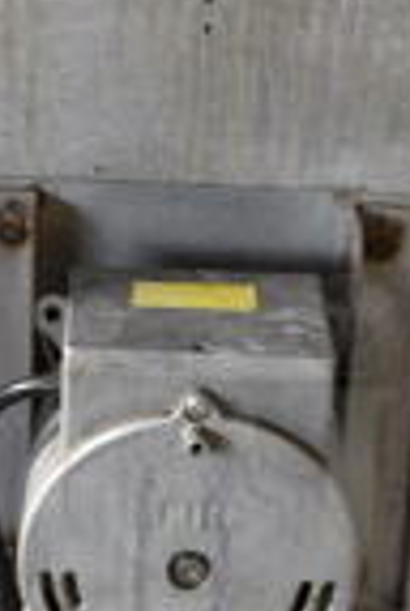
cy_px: 496
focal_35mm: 115
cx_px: 98
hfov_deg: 11.9
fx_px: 1955
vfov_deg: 17.6
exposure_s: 1/30
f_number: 3.5
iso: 160
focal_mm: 18
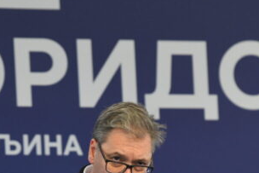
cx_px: 120
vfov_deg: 2.7
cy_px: 193
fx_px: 3635
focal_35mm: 505
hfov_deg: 4.1
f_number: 4
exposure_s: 1/500
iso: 1000
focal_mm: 200
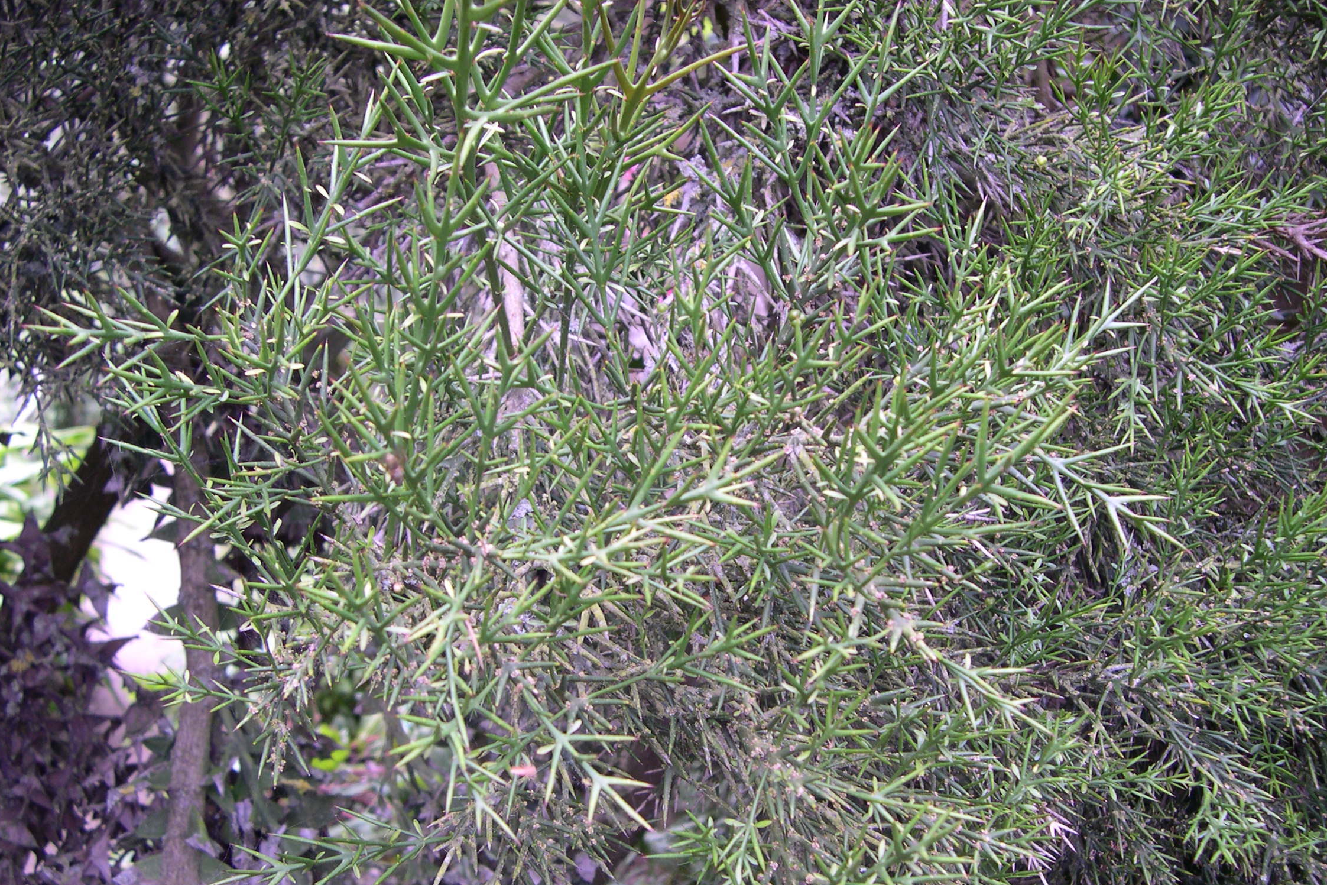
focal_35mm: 40
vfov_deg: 33.4
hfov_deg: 48.5
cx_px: 666
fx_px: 1474
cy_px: 494
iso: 100
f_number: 2.8
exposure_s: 1/65
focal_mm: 8
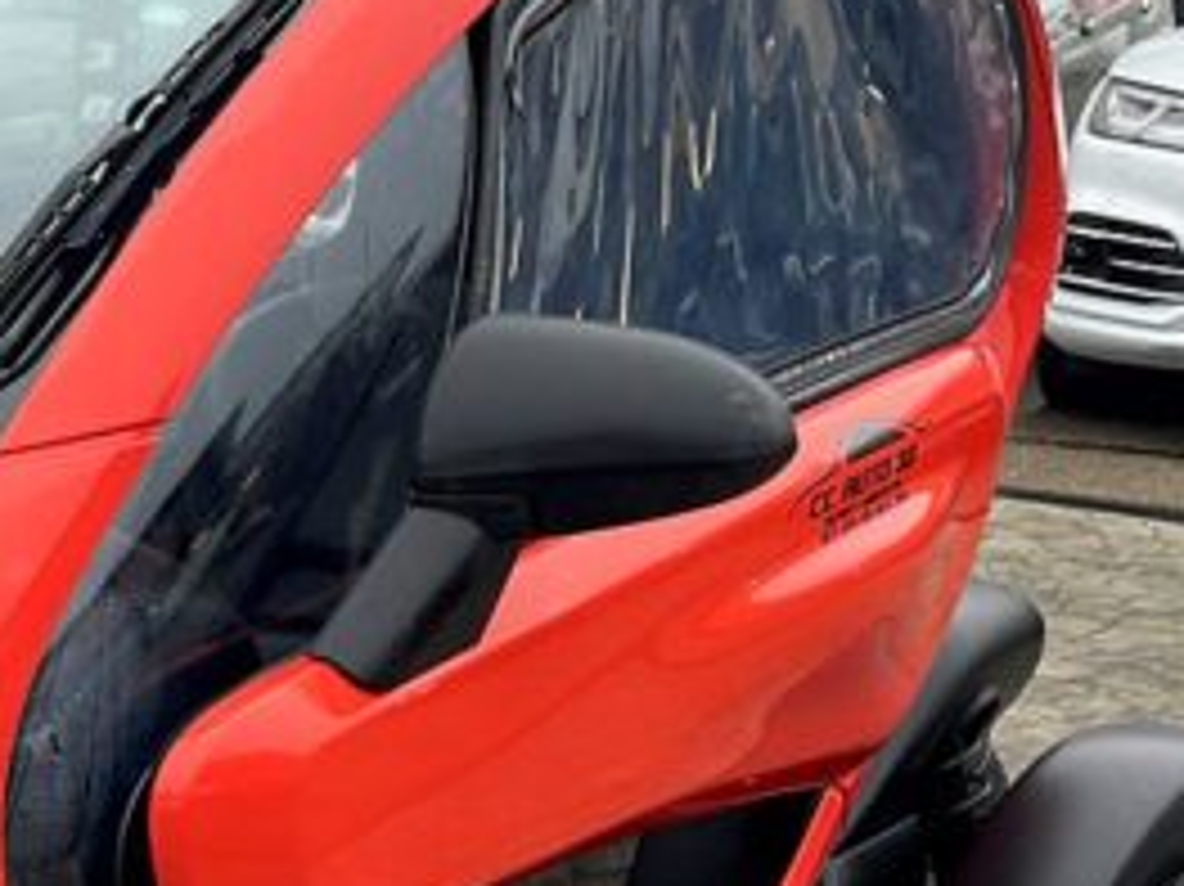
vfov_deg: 17.8
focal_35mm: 79
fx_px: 2701
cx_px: -149
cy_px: 1034
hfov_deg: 23.1
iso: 80
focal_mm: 4.2
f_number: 1.6
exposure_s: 1/121
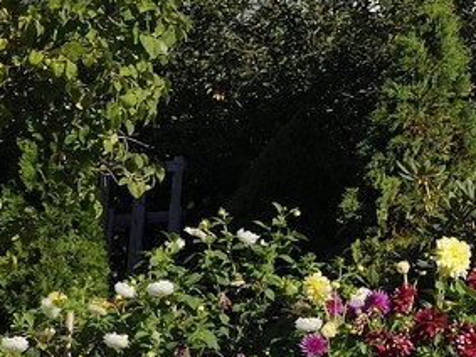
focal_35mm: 380
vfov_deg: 3.9
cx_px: 1068
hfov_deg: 5.1
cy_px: -402
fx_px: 5223
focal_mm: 70
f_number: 16
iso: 200
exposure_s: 1/160
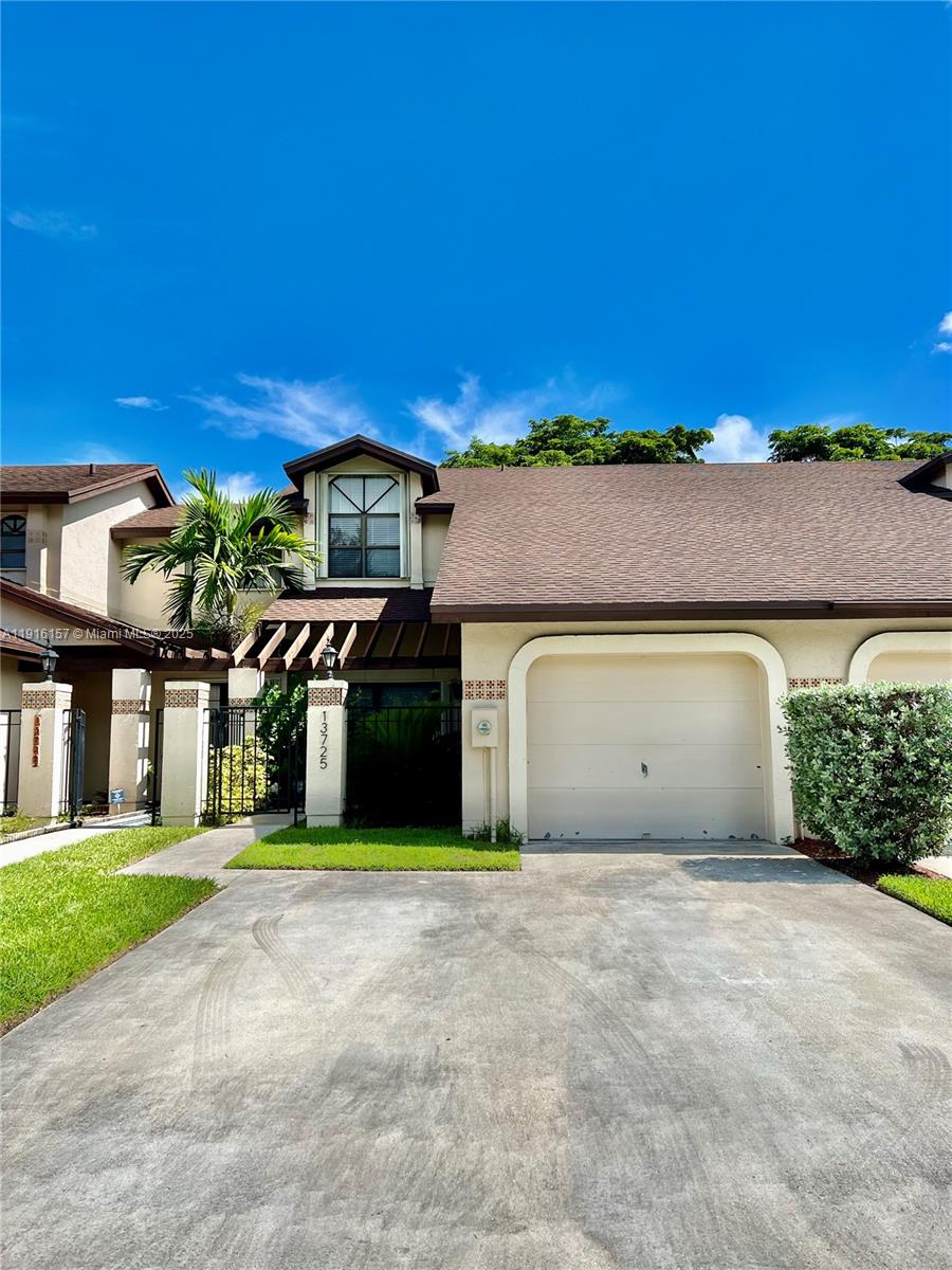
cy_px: 635
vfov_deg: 67.3
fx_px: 953
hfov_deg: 53.1
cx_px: 476
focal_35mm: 26
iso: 50
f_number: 1.5
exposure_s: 1/6211
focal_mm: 5.7
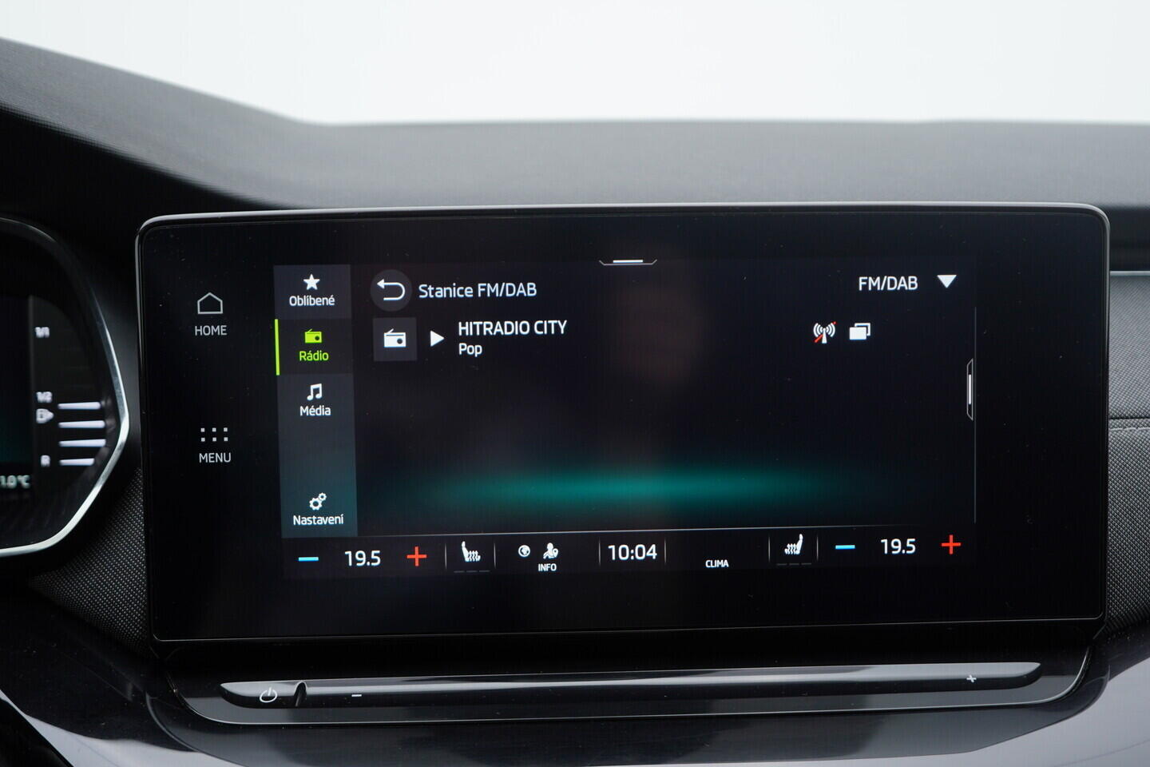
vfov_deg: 36.9
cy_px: 384
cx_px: 575
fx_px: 1150
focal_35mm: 36
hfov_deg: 53.1
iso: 125
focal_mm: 24
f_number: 3.2
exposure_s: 1/50
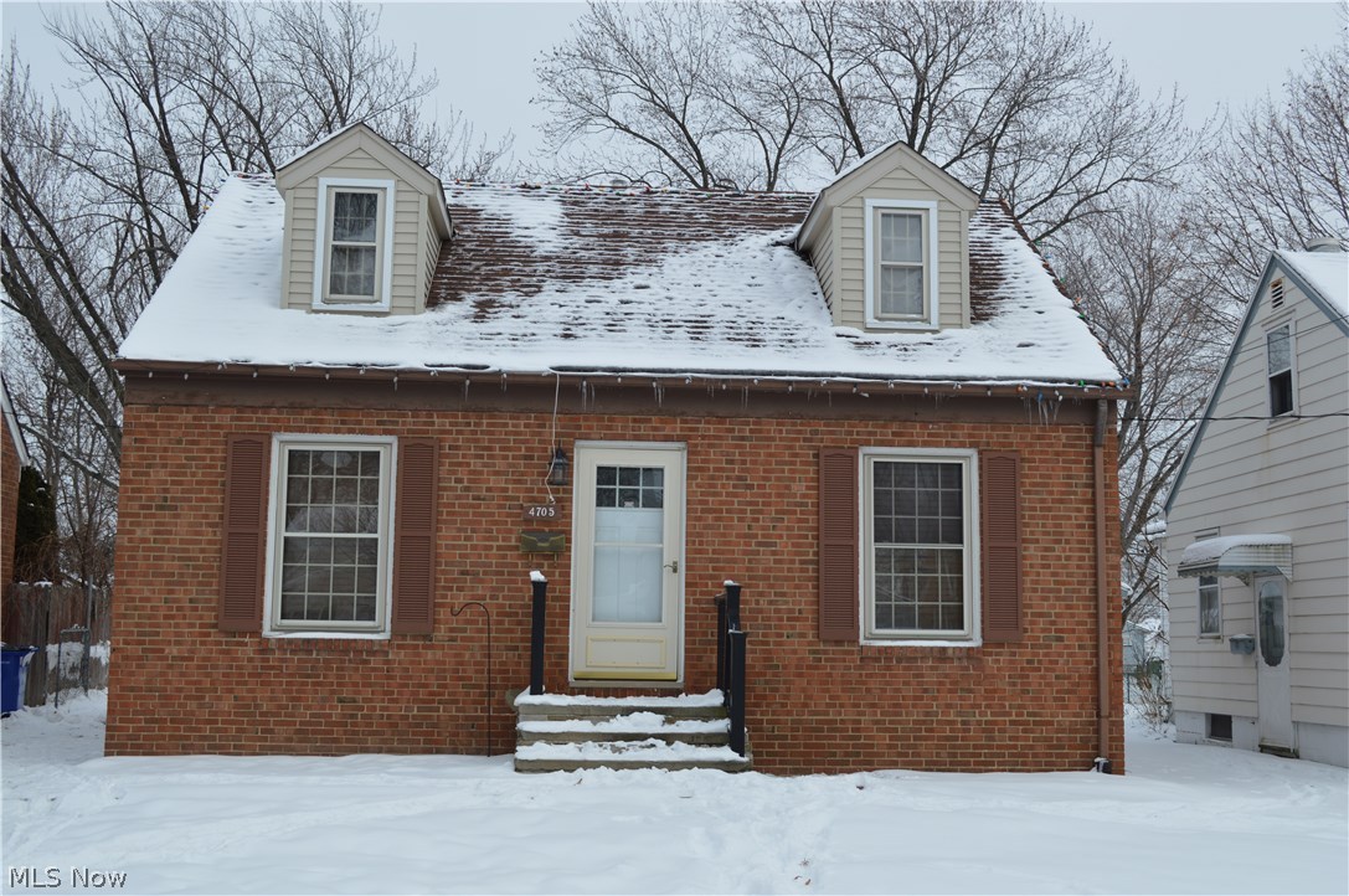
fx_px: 1460
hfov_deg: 49.6
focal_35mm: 39
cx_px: 674
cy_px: 448
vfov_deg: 34.1
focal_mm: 26
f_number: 7.1
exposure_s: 1/200
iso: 100
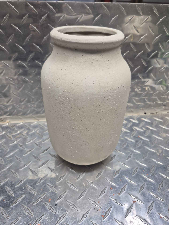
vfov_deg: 73.9
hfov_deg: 58.9
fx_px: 150
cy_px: 112
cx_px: 84
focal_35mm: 23
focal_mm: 5.4
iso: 80
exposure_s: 1/120
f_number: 1.8
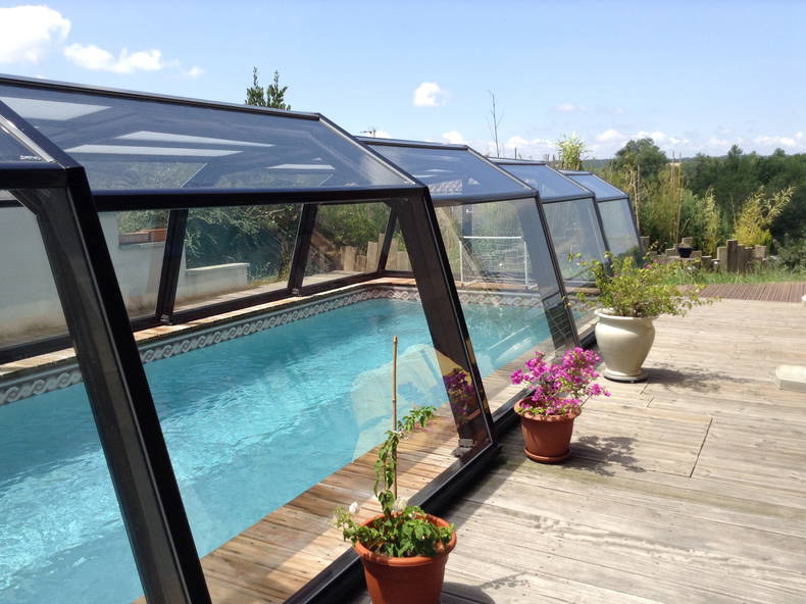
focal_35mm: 33
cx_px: 403
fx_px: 768
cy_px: 302
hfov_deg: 55.4
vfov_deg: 42.9
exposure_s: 1/982
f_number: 2.4
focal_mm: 3.3
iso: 32
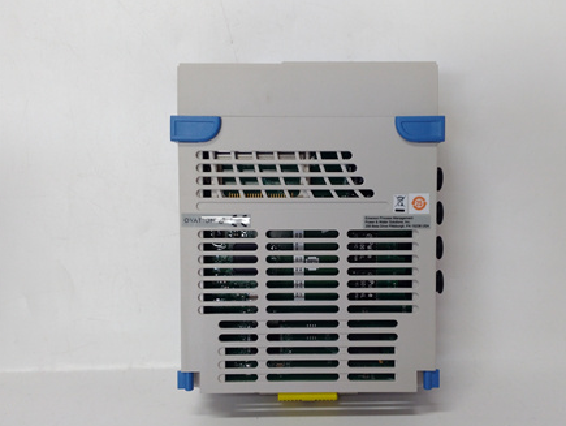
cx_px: 319
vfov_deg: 45.5
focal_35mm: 31
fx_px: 507
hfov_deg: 58.1
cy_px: 231
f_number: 2
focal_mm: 3.79
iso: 115
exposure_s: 1/30
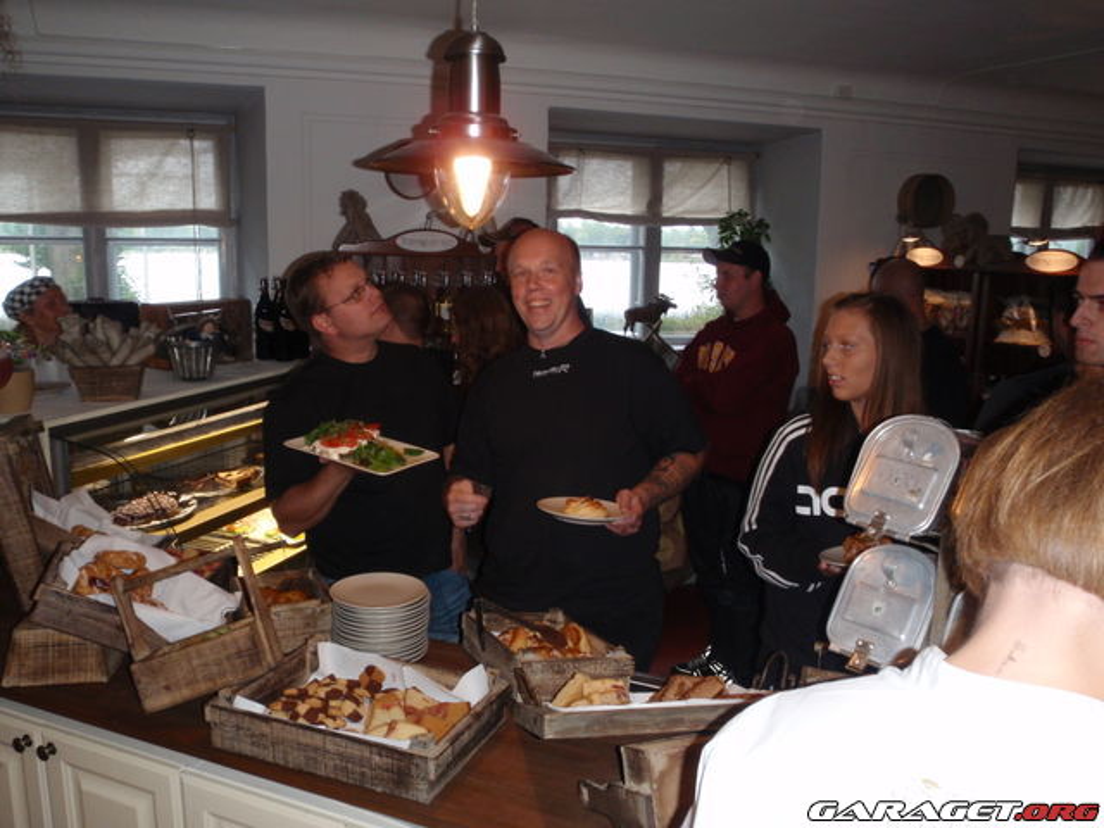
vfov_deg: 49.7
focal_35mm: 28
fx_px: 893
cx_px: 552
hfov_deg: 63.4
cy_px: 414
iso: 125
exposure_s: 1/30
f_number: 3.5
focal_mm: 5
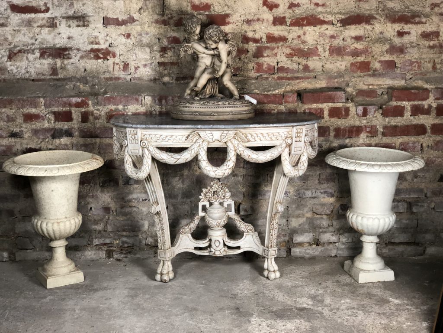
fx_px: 665
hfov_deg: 36.8
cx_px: 222
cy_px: 166
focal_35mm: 52
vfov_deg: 28.0
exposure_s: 1/33
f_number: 2.4
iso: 125
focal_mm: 6
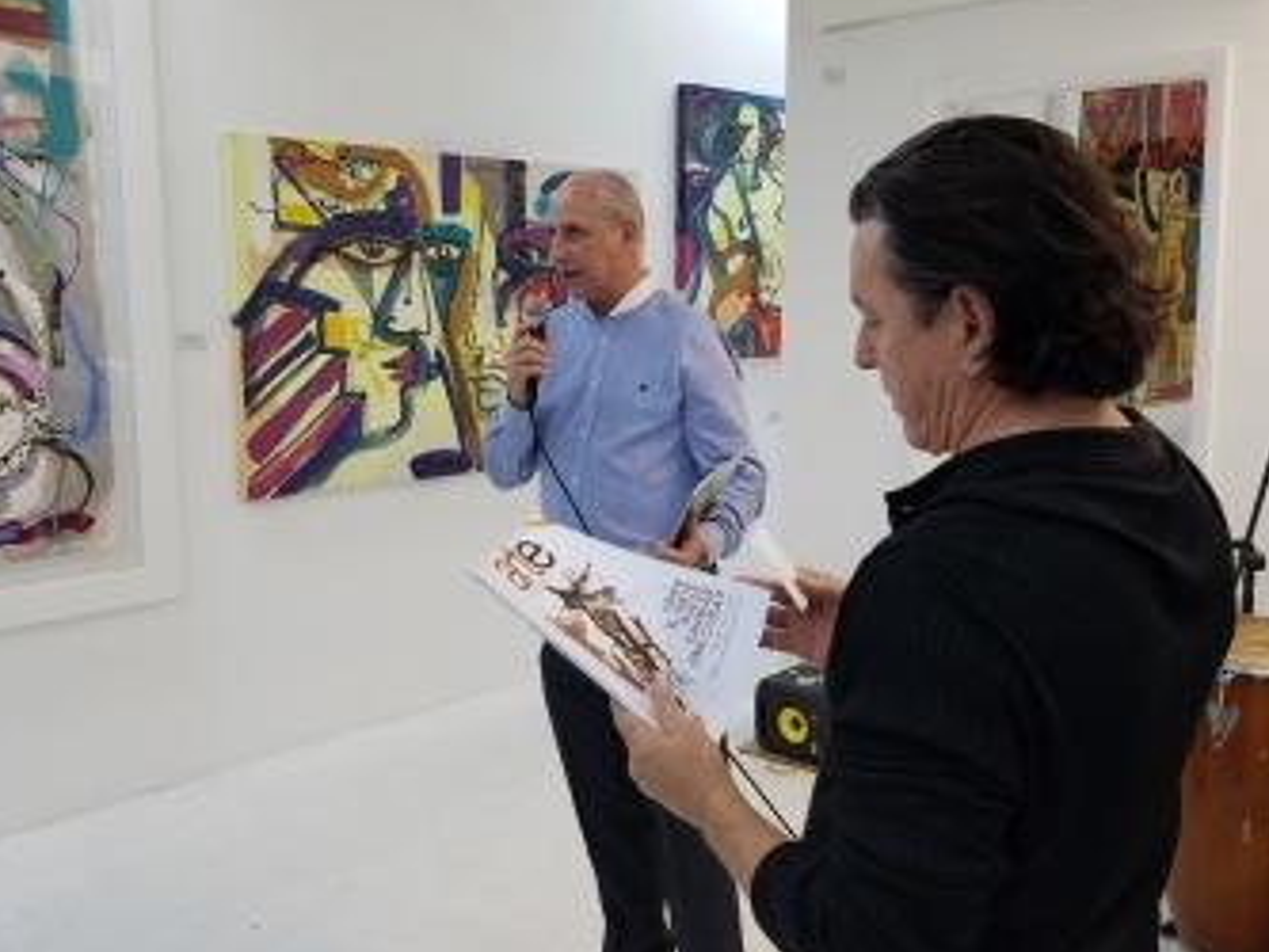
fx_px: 1284
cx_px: 633
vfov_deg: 40.7
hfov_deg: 52.6
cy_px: 442
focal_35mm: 35
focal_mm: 4.2
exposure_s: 1/120
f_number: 1.7
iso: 100
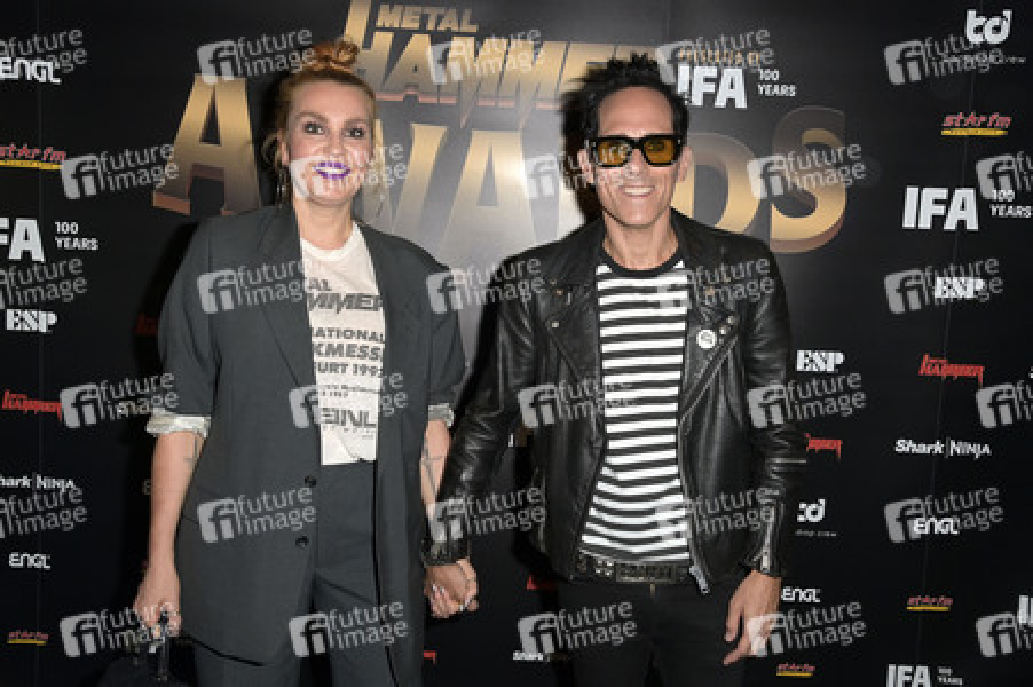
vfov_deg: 37.8
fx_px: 1004
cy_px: 344
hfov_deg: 54.5
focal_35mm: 35
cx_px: 516
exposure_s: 1/125
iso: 640
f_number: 6.3
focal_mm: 35
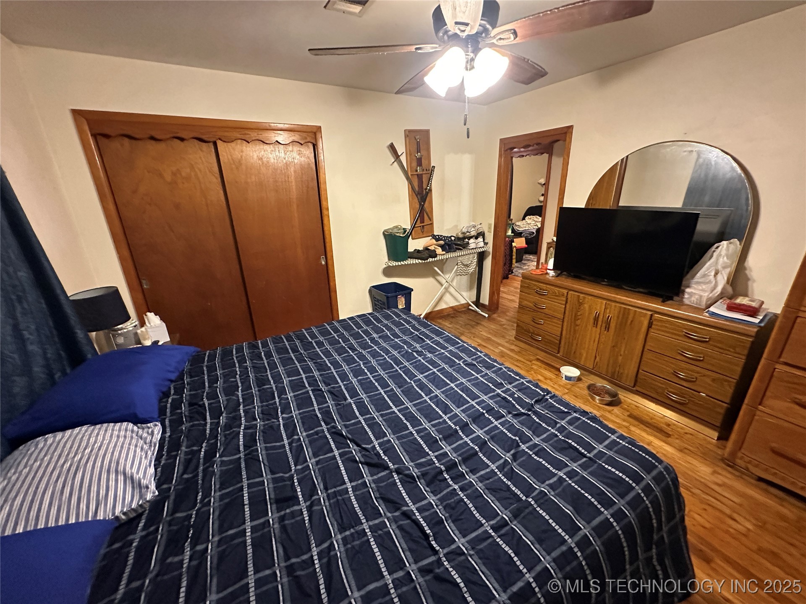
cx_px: 403
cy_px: 302
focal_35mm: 14
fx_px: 326
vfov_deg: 85.7
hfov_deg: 102.1
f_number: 2.2
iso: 800
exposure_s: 1/60
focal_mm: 2.22
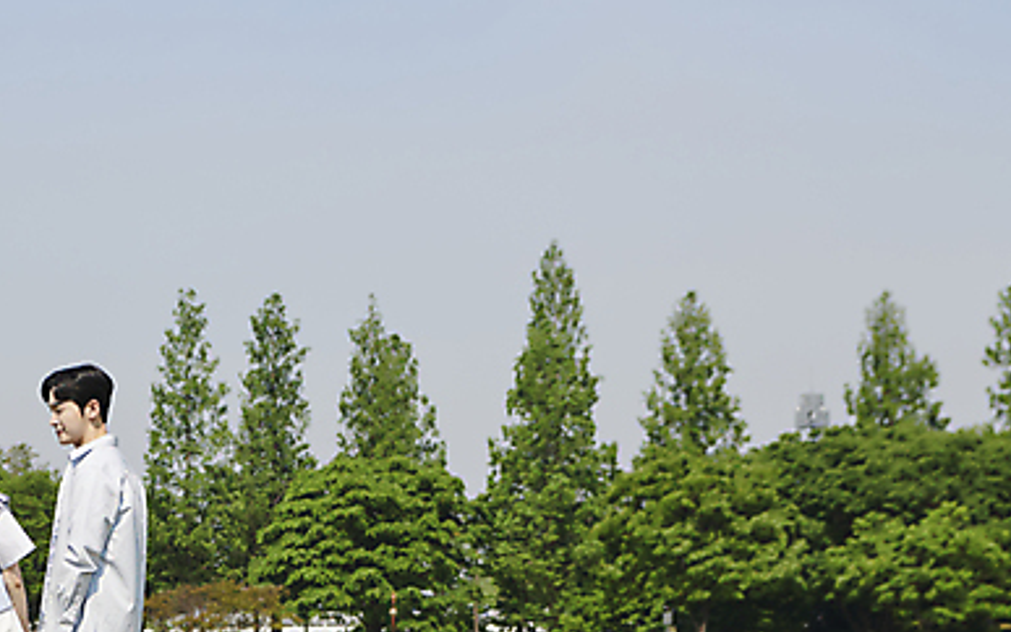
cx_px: 317
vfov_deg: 9.9
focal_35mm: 133
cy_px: 410
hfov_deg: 15.7
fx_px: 3665
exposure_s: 1/320
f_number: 6.3
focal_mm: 70
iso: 100
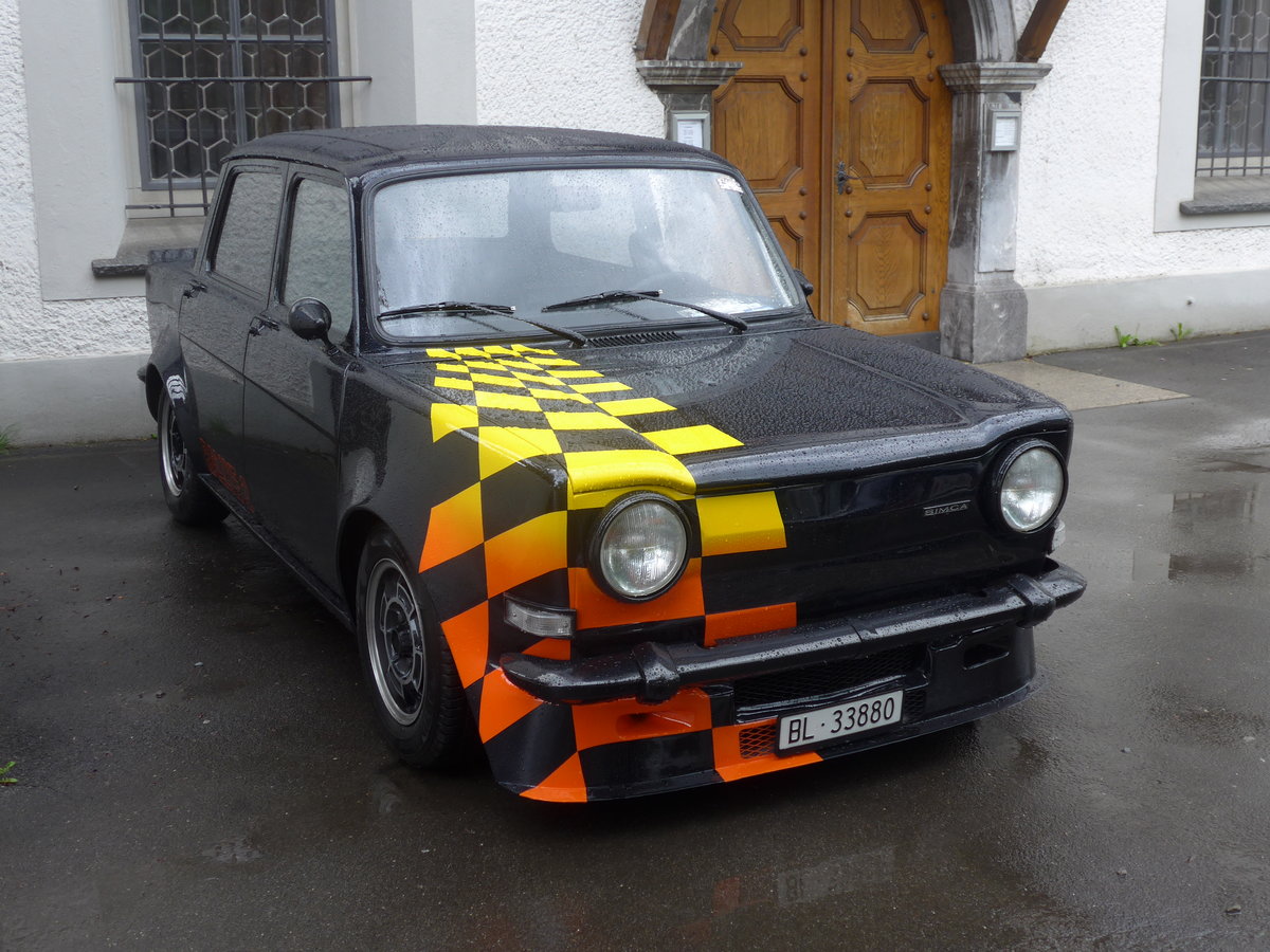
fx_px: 1614
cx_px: 635
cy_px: 476
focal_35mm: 44
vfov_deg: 32.9
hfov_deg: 42.9
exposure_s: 1/125
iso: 80
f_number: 2.8
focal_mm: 9
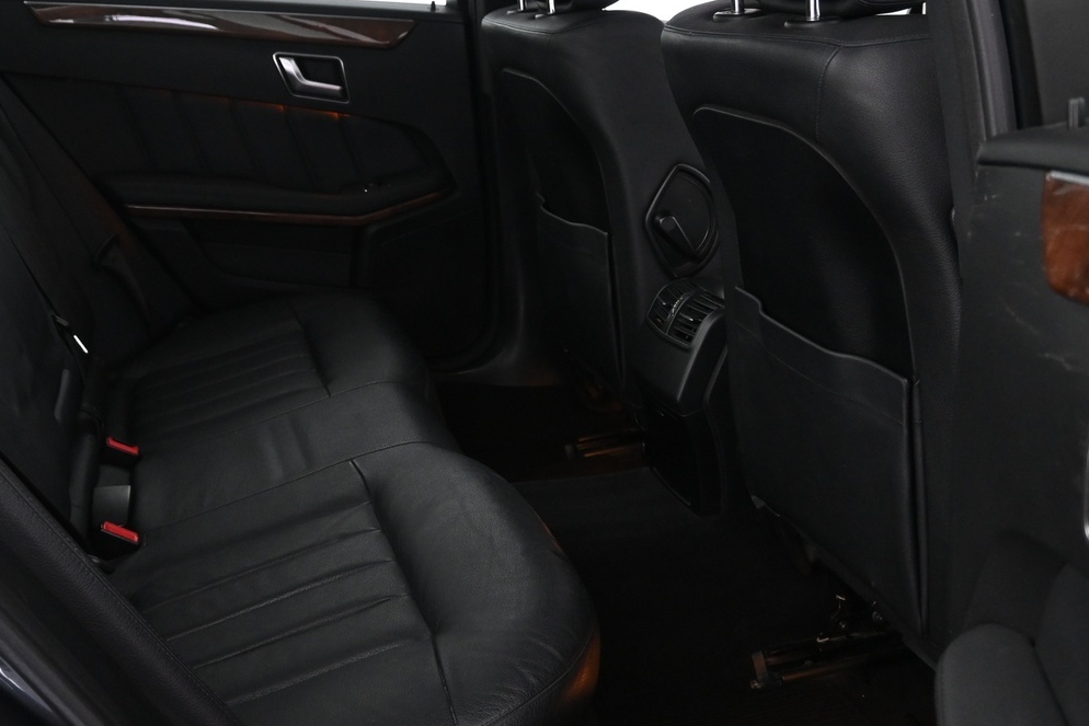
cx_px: 402
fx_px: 1331
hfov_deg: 44.1
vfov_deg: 30.5
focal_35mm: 44
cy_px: 315
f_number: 3.5
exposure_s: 1/30
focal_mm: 18
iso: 1600
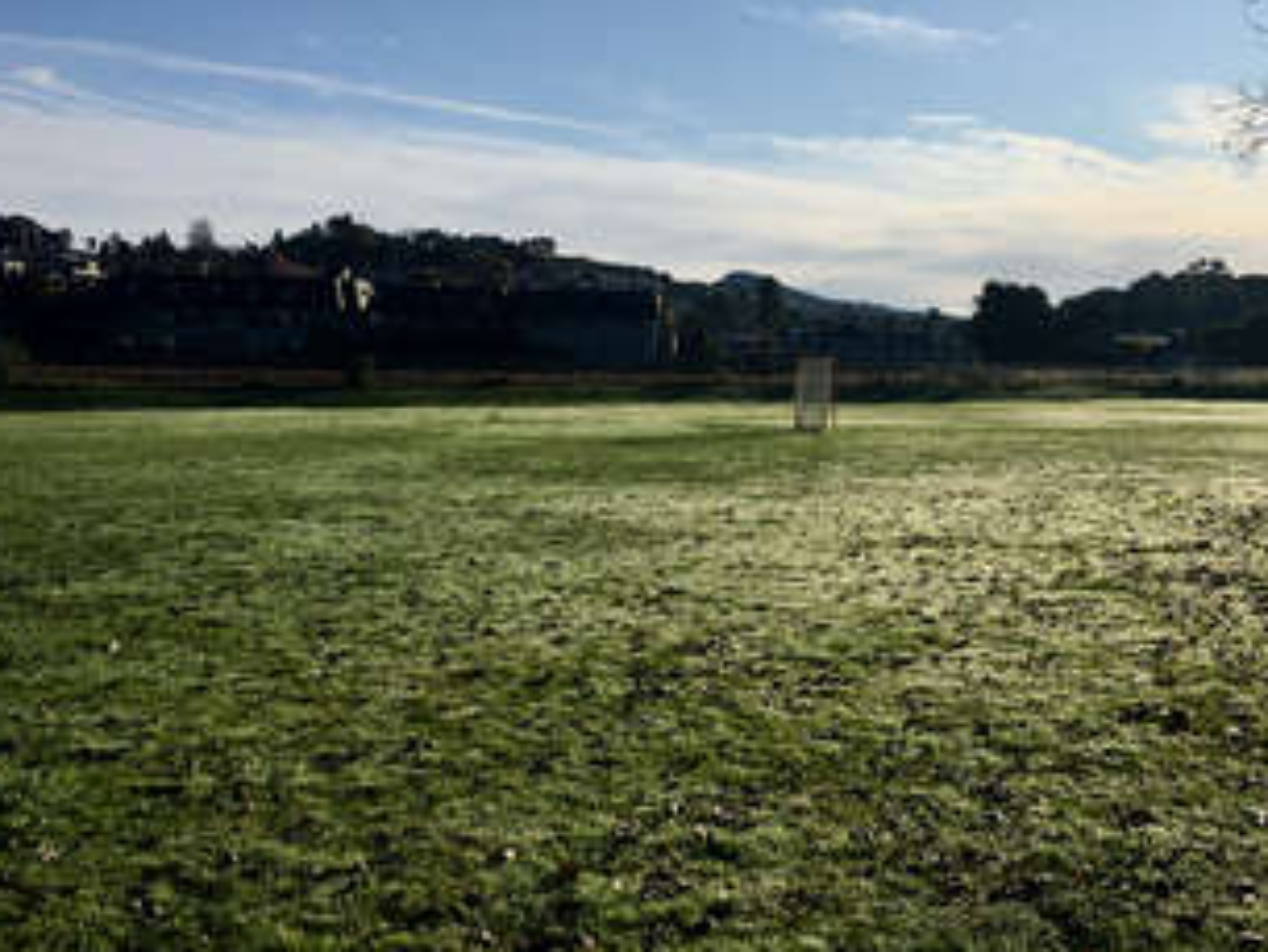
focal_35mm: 38
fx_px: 1393
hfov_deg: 48.4
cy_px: 453
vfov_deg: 37.7
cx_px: 807
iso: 25
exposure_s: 1/2849
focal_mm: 4.15
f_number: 2.2
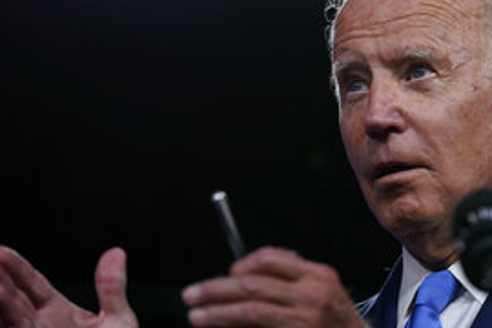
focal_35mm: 300
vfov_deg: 4.6
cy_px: 36
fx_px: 4100
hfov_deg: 6.9
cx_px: 401
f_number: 2.8
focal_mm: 158
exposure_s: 1/500
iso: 1250
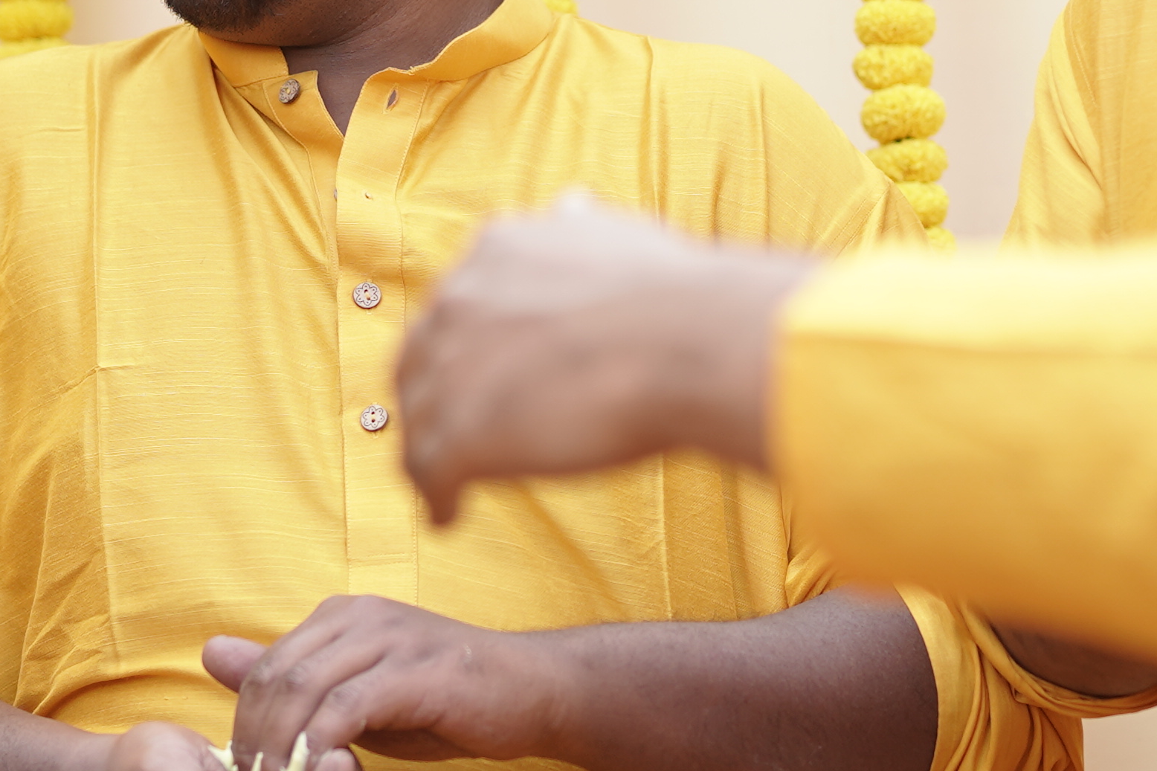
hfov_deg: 15.2
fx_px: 4338
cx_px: 717
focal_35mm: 135
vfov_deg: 10.1
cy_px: 225
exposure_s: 1/1250
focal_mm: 35
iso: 125
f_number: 1.4
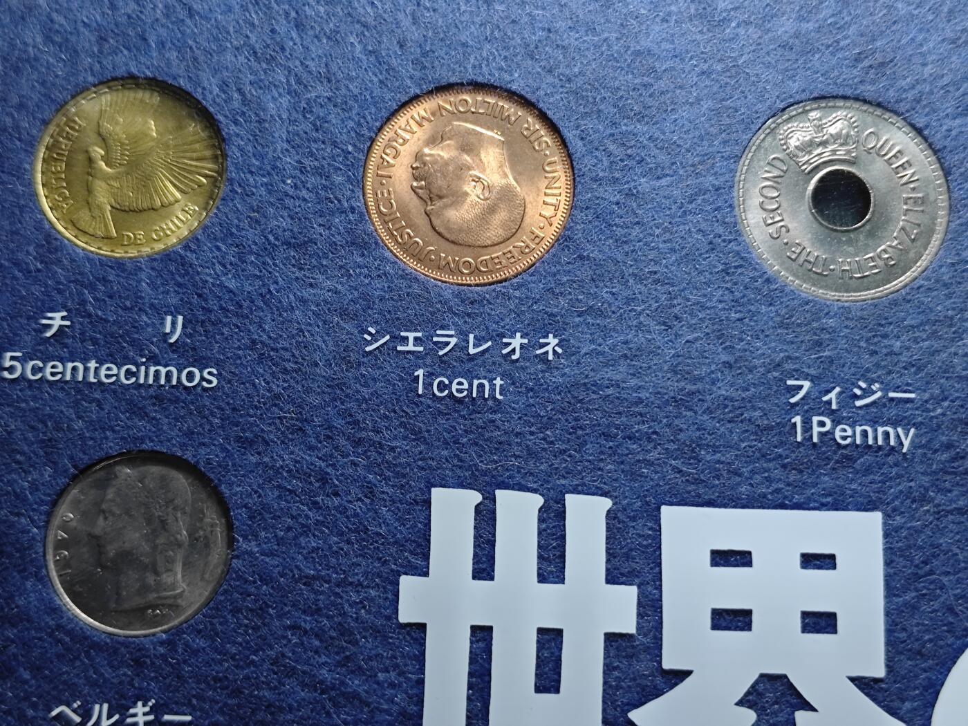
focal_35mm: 49
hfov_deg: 38.9
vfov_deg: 29.7
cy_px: 363
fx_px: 1370
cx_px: 484
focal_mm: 5.84
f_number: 1.6
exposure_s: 1/92.7
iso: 400
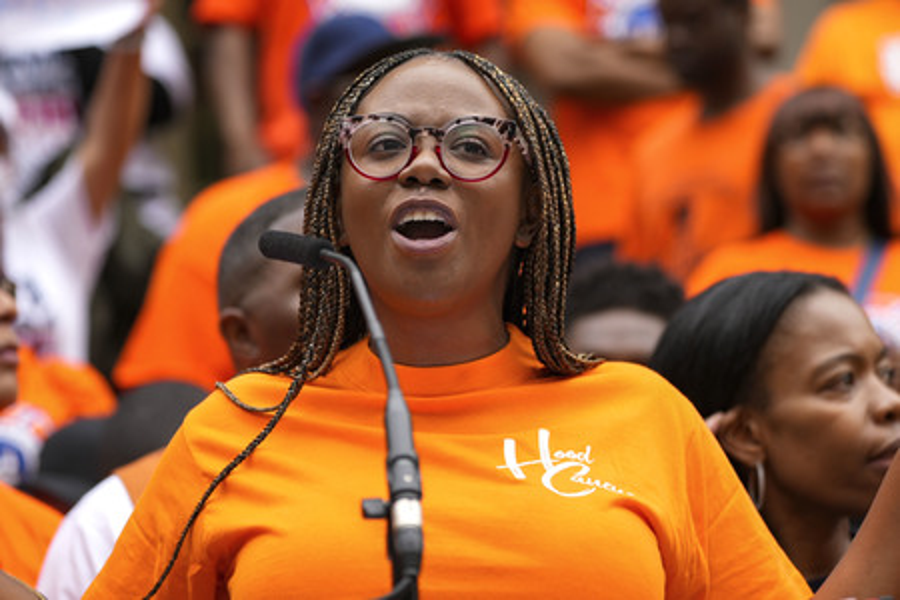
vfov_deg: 7.8
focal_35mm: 177
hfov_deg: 11.6
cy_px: 300
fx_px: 4425
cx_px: 450
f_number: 5.6
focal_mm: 177
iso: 200
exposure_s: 1/500
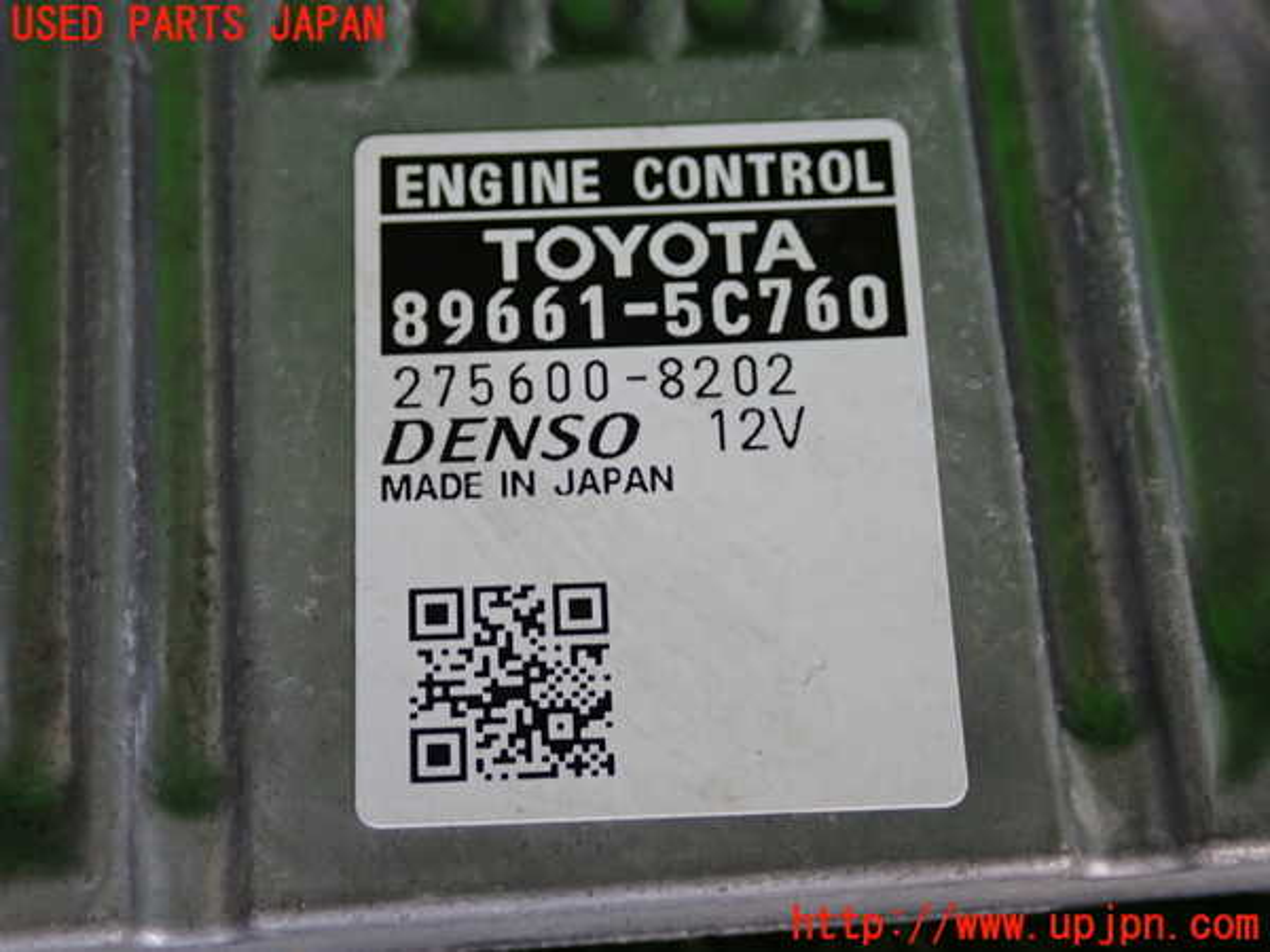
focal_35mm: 58
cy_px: 476
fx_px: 2128
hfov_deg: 33.2
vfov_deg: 25.2
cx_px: 635
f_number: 3.5
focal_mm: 10.35
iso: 250
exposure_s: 1/60
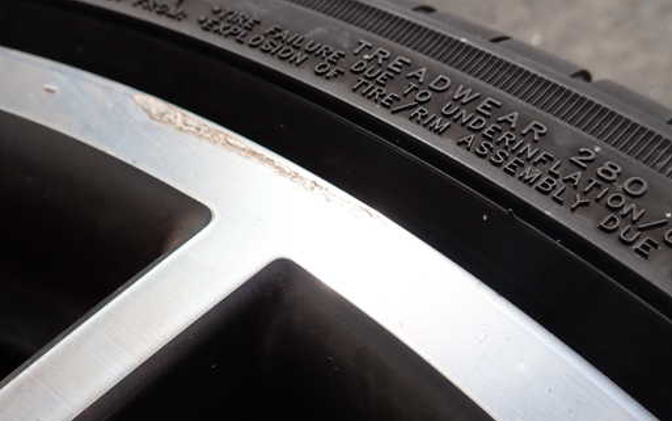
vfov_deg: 40.5
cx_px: 330
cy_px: 252
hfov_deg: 61.2
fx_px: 568
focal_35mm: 31
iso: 100
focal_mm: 4.5
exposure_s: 1/125
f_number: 8
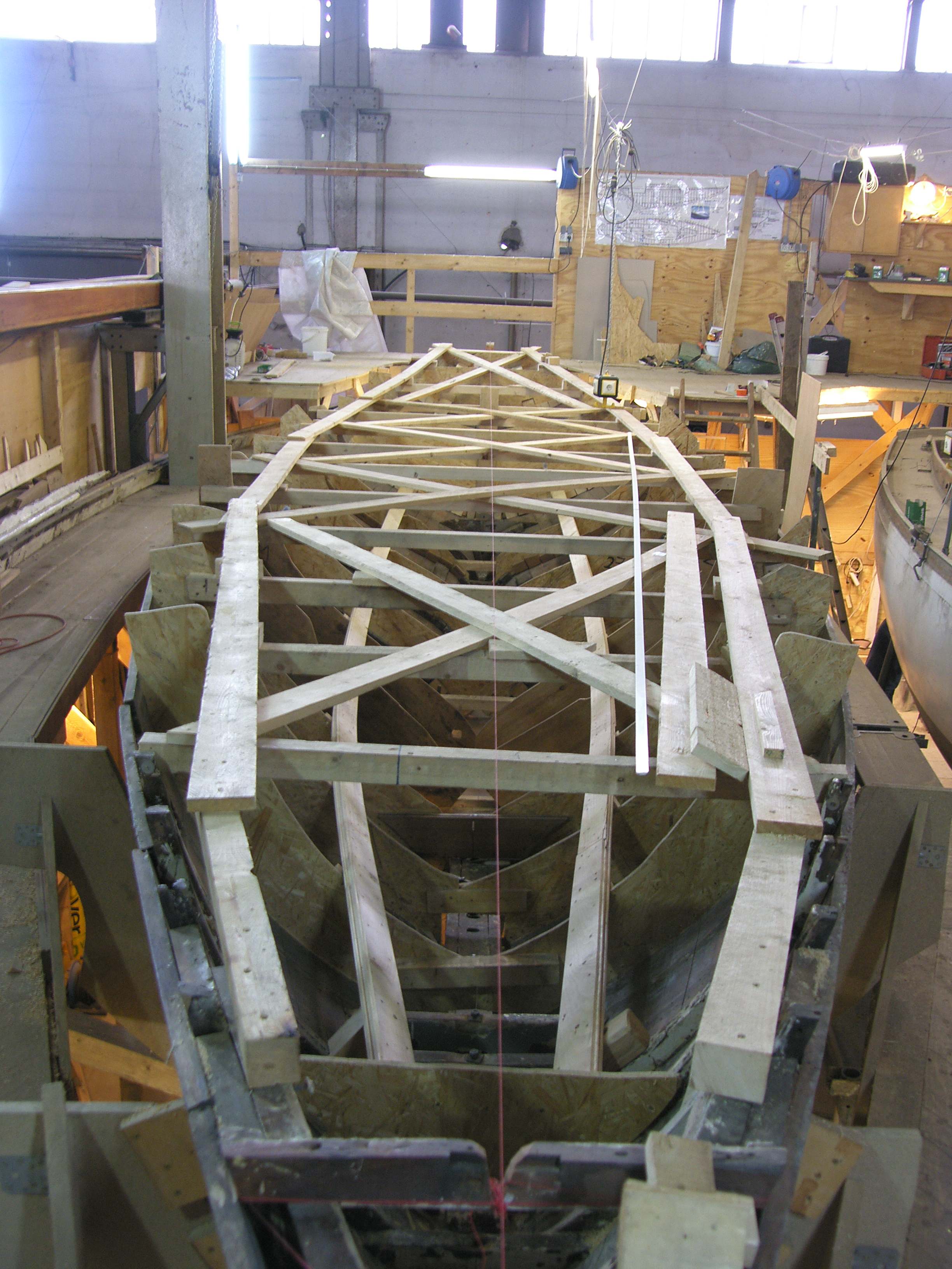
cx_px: 476
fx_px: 1283
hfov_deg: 40.7
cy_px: 634
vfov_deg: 52.6
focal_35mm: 35
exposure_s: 1/8
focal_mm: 9
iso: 100
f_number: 2.2
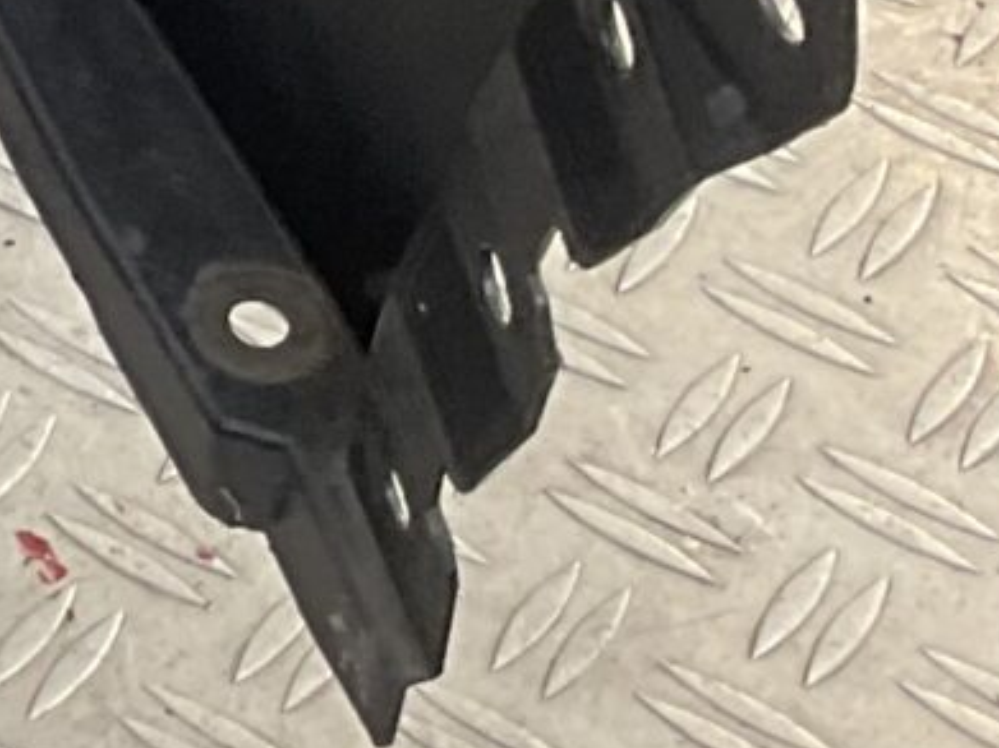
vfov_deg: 7.1
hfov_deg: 8.6
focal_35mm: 190
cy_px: -1343
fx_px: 5482
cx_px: -2070
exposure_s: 1/120
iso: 25
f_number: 1.8
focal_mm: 3
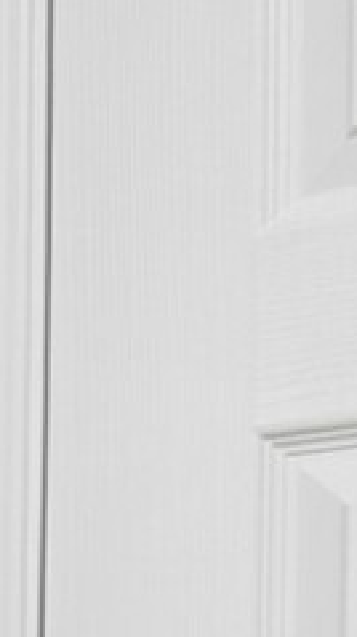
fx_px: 1552
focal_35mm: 92
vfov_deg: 18.5
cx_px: -635
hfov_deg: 10.3
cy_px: 1127
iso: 100
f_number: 4
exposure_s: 1/2
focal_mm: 7
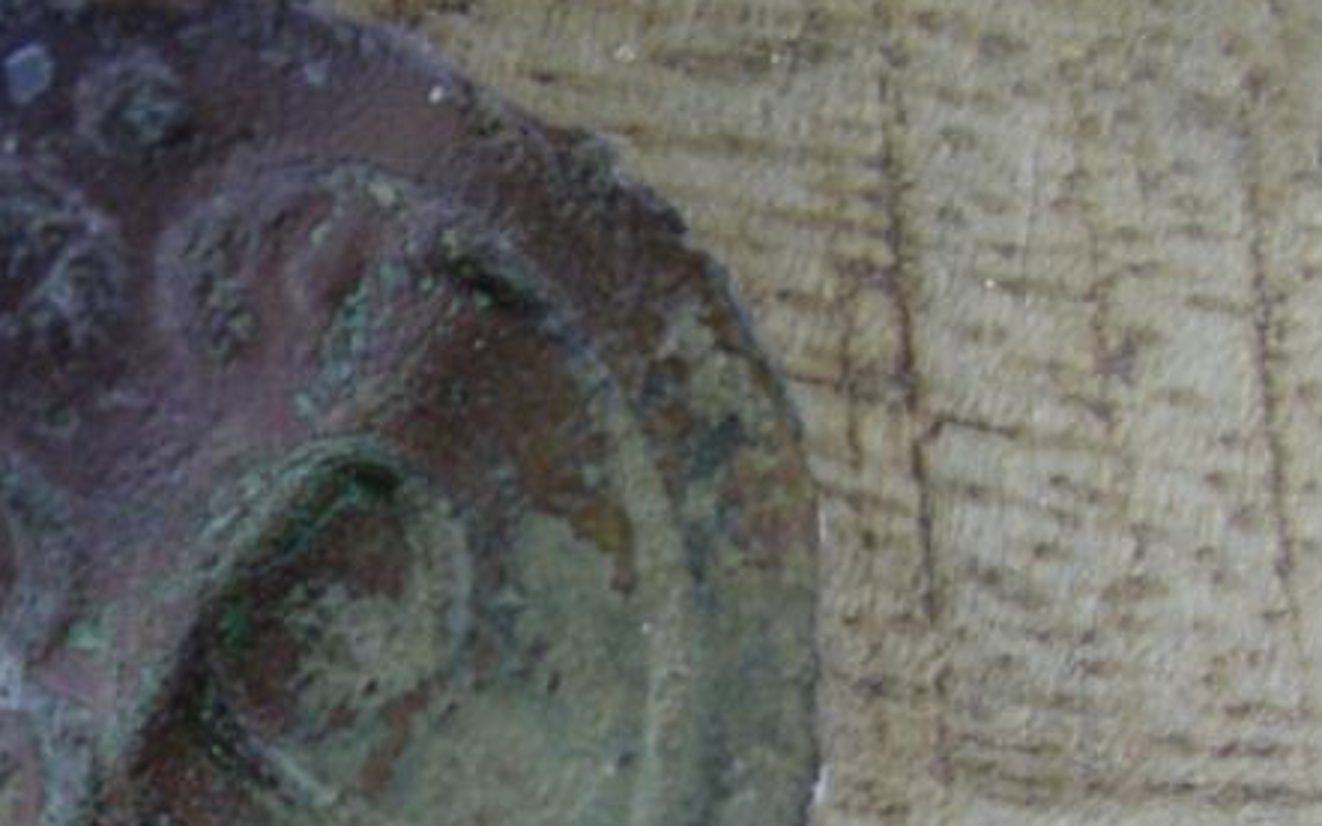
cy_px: 759
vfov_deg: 14.2
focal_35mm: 91
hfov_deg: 22.3
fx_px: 3278
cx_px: 165
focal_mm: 7.8
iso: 200
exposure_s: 1/40
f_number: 2.8
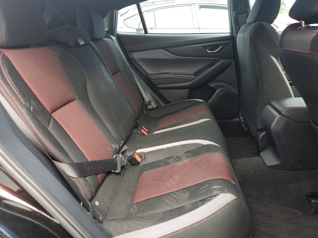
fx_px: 239
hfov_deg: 67.3
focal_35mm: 26
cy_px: 119
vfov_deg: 53.1
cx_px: 159
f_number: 1.5
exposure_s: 1/196
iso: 50
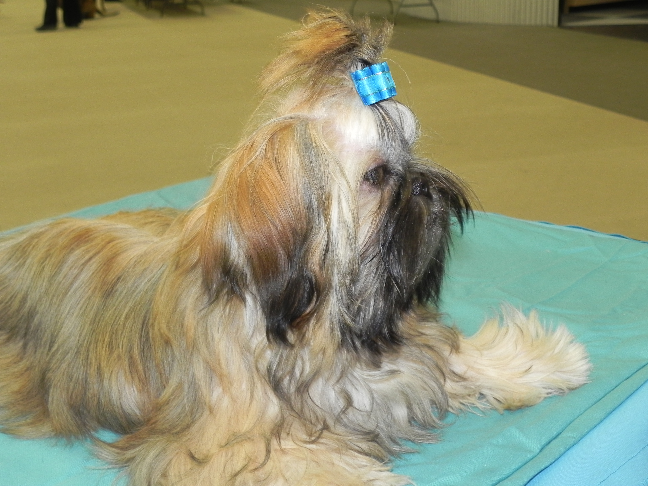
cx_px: 324
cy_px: 243
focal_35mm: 52
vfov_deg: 28.0
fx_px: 973
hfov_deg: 36.8
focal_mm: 9.2
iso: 200
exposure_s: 1/30
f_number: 3.5
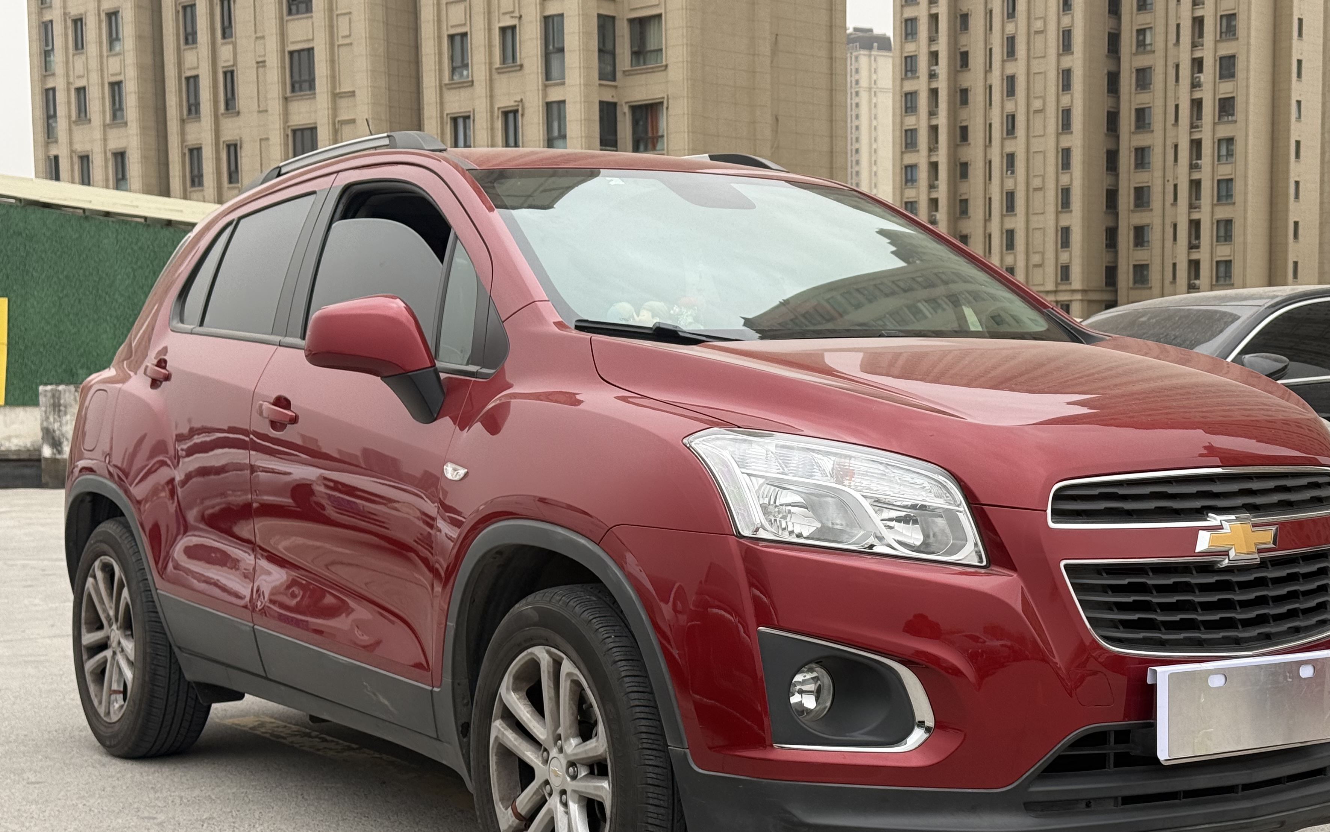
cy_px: 509
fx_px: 2102
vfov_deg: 22.3
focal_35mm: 58
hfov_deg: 35.1
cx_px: 746
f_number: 1.78
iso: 80
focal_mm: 6.76
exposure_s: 1/587
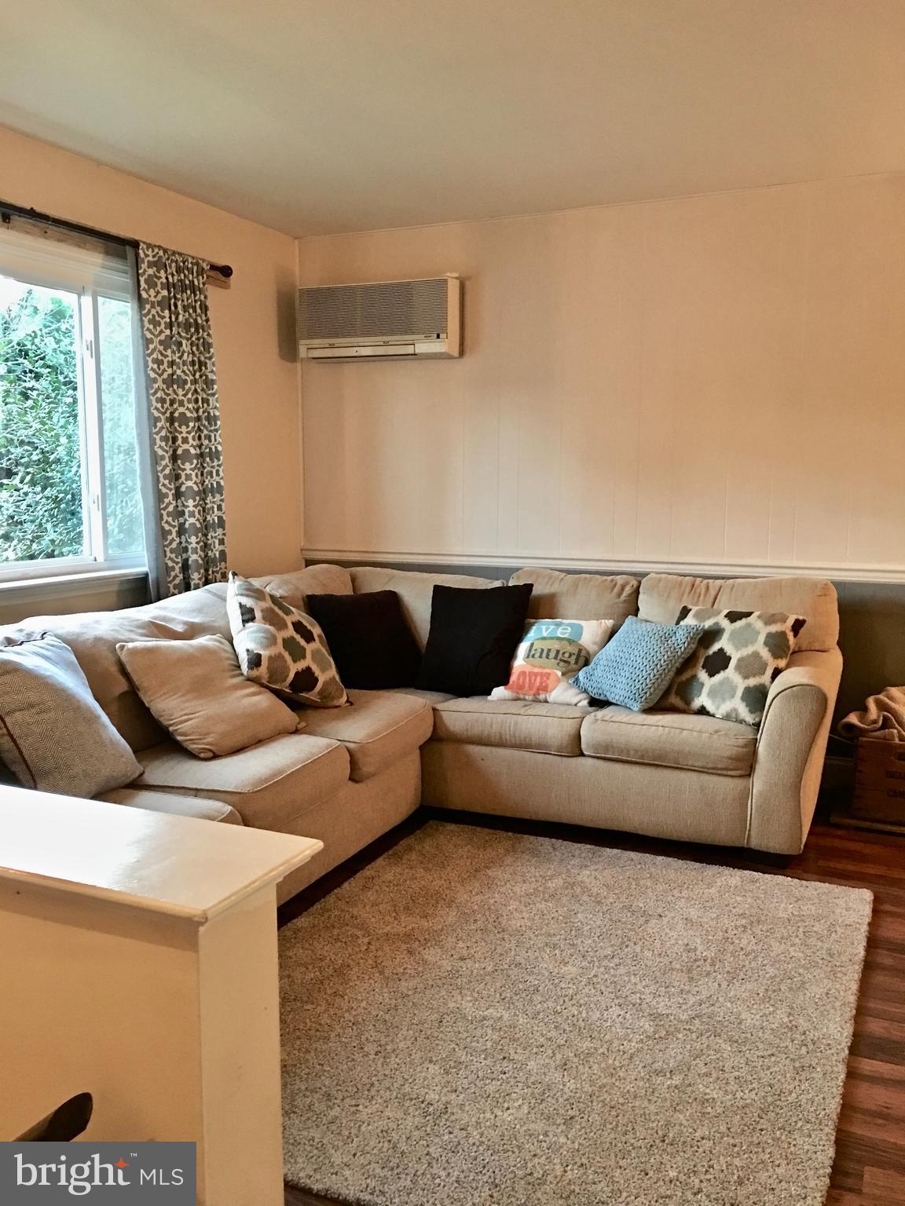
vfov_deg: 61.7
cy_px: 603
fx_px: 1011
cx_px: 452
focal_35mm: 29
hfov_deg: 48.2
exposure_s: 1/4
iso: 80
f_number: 2.2
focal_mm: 4.15
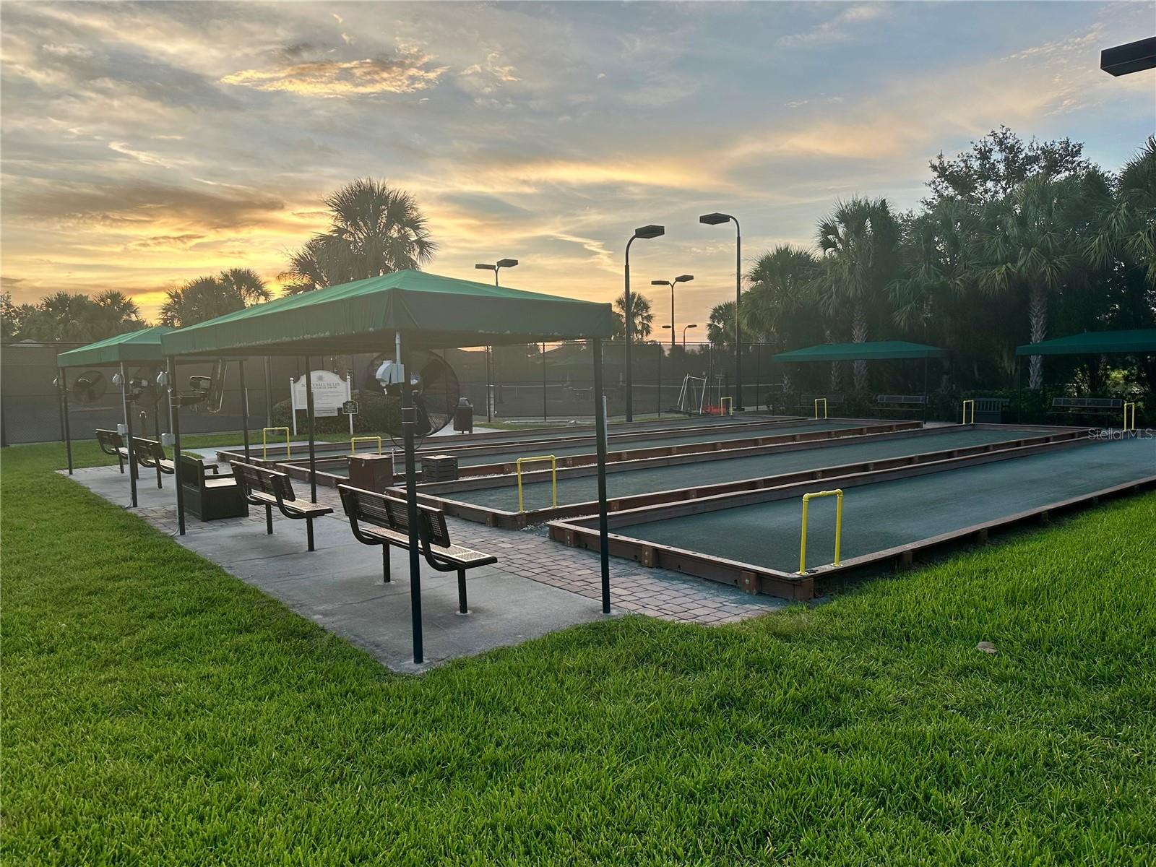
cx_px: 578
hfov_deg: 71.6
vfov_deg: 56.8
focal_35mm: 24
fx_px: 801
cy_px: 434
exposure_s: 1/469
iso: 80
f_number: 1.78
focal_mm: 6.86
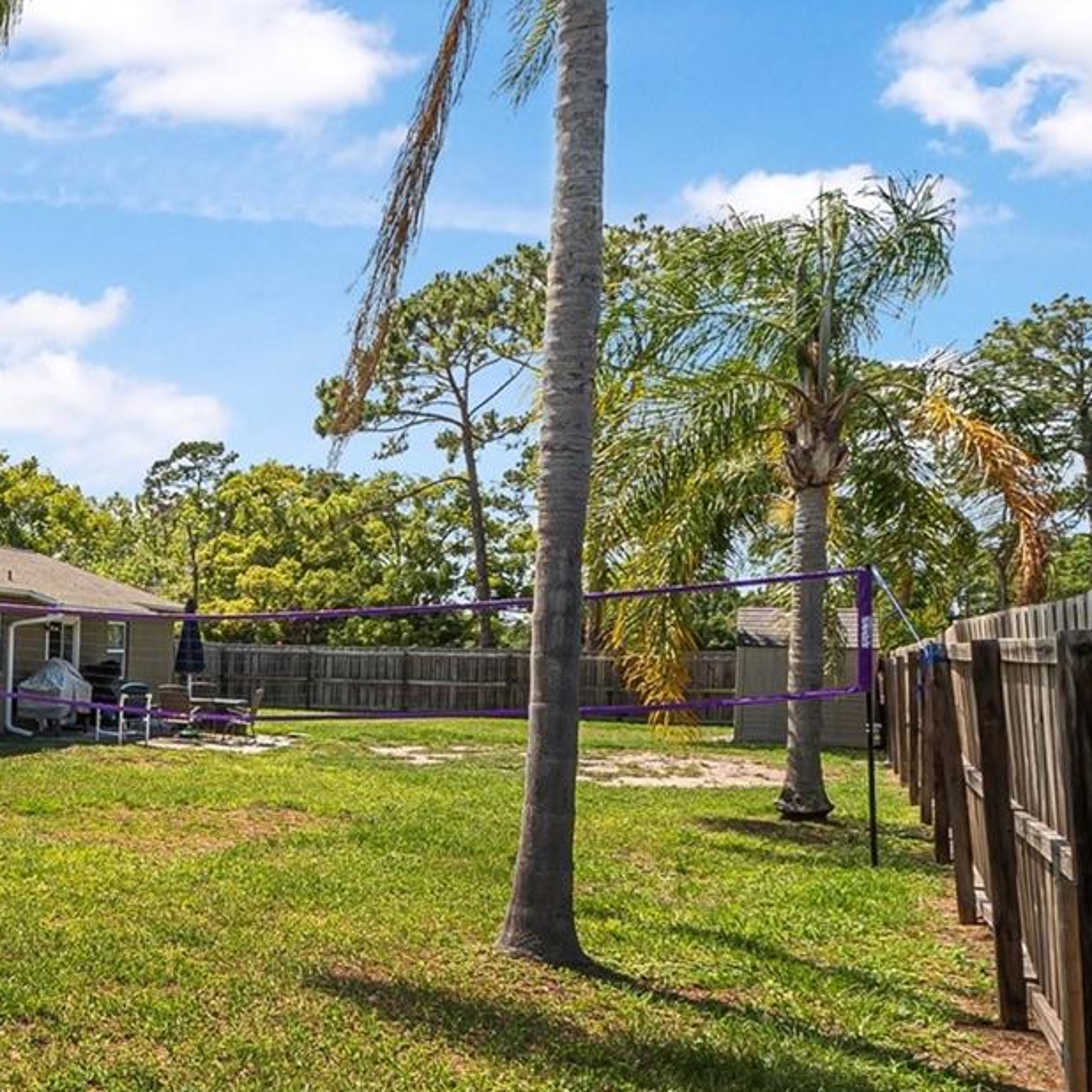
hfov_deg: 40.4
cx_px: -102
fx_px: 1178
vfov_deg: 49.2
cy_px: 686
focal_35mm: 33
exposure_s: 1/200
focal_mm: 10
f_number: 10
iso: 100
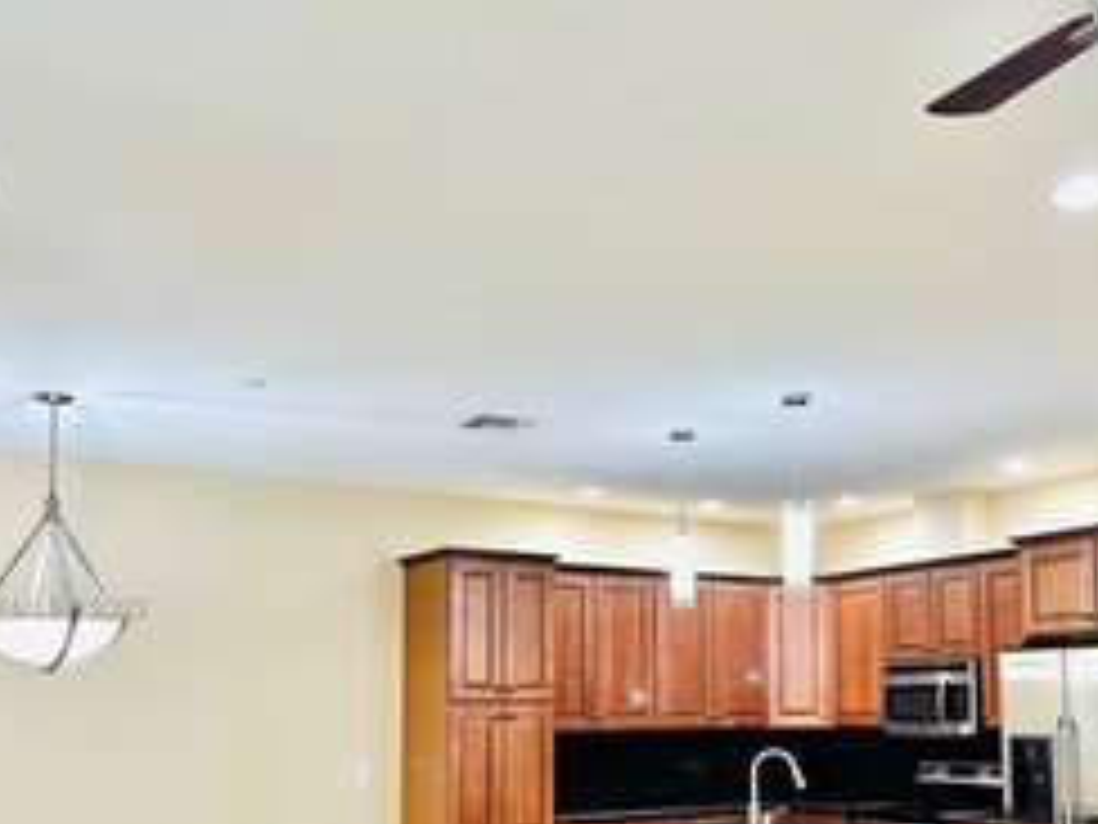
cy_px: 608
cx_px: 722
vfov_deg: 33.7
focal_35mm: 42
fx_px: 1332
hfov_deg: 44.2
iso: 125
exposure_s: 1/60
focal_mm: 6.86
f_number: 1.78
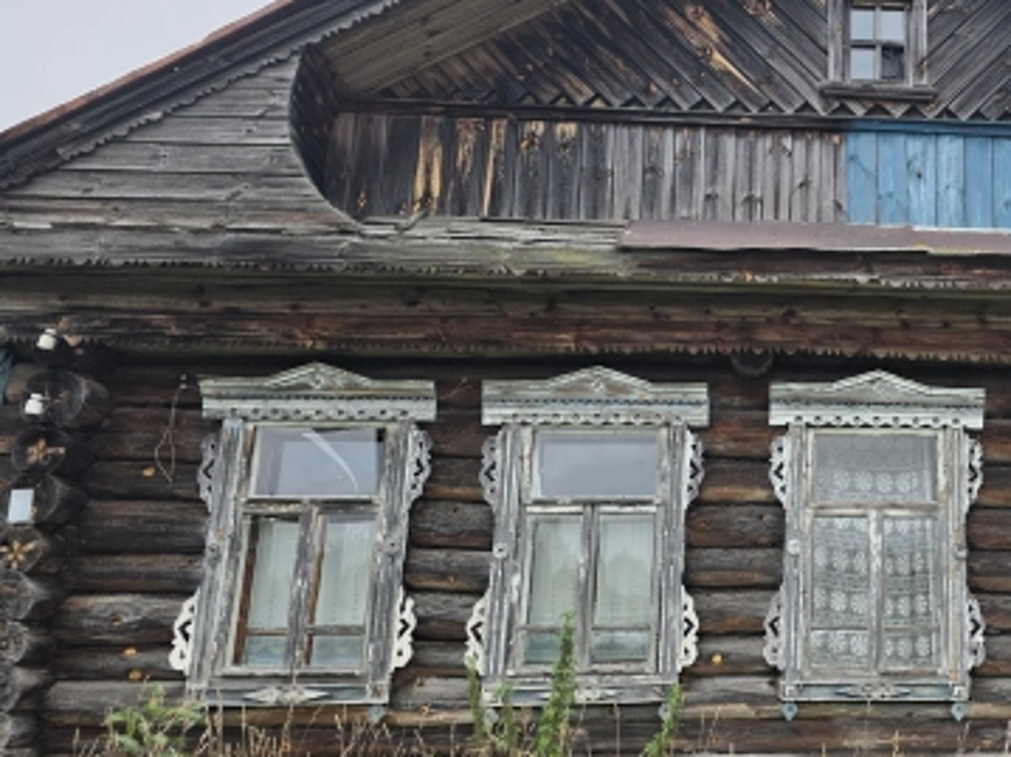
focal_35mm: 40
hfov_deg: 44.0
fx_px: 1168
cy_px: 383
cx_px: 842
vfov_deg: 35.9
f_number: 1.7
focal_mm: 6.3
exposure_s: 1/180
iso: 40
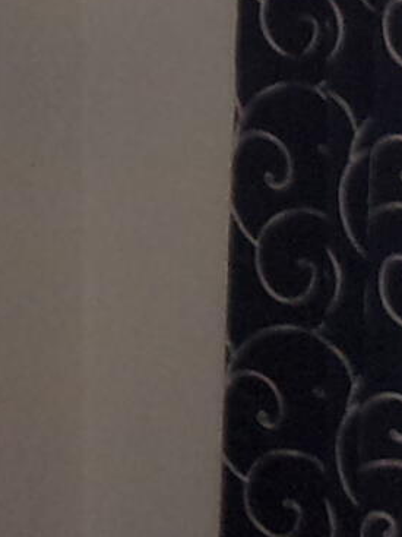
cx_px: 526
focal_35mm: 221
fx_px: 3424
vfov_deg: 8.9
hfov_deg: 6.7
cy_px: 139
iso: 200
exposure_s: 1/34
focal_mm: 4.9
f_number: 3
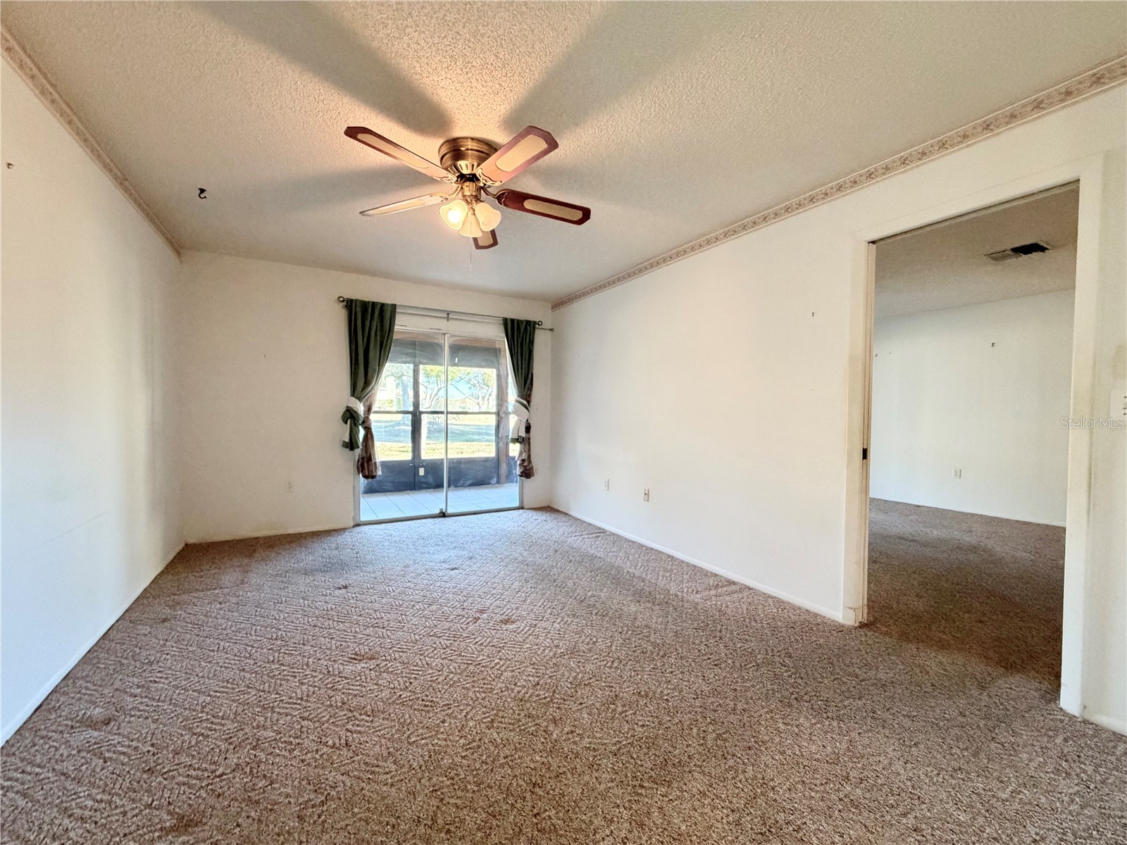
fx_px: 456
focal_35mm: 14
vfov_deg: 85.7
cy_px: 422
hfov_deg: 102.1
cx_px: 564
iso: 400
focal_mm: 2.22
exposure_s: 1/60
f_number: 2.2
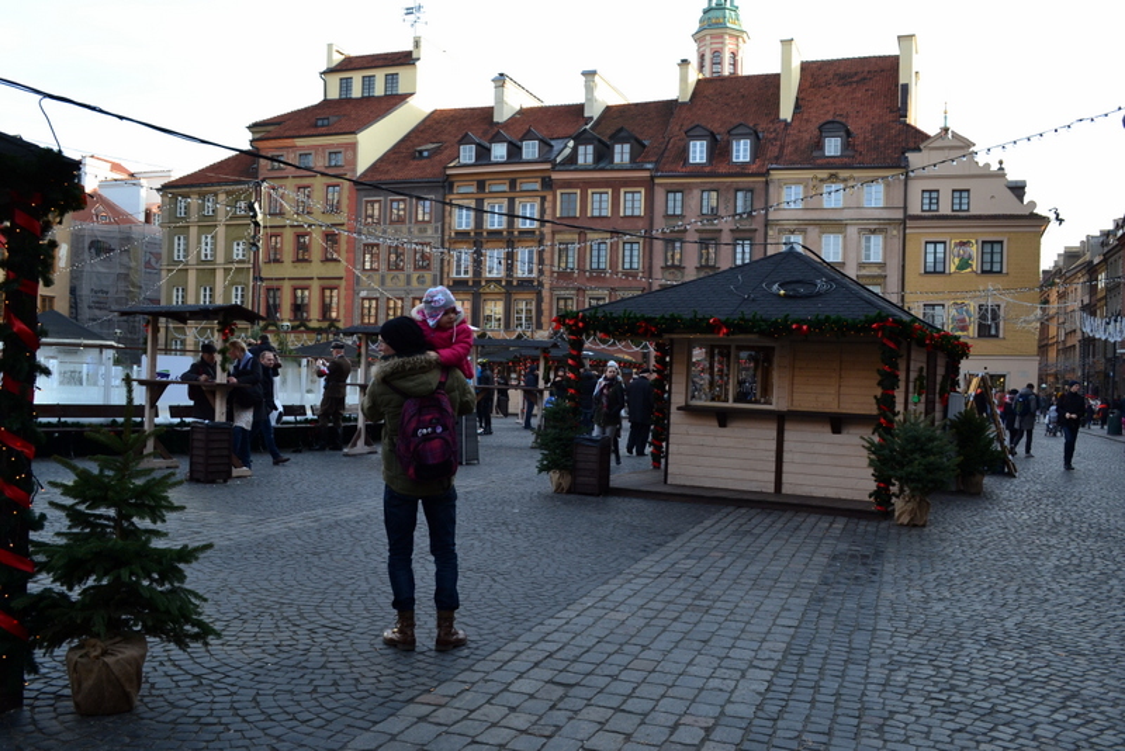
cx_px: 562
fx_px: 1032
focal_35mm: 33
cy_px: 376
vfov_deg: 40.0
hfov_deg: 57.2
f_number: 10
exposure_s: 1/160
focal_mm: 22
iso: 400
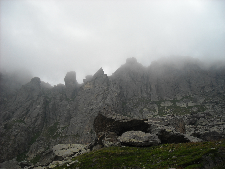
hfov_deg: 52.6
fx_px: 227
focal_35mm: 35
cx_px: 112
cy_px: 84
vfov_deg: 40.7
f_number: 2.8
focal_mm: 5.7
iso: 64
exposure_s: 1/804
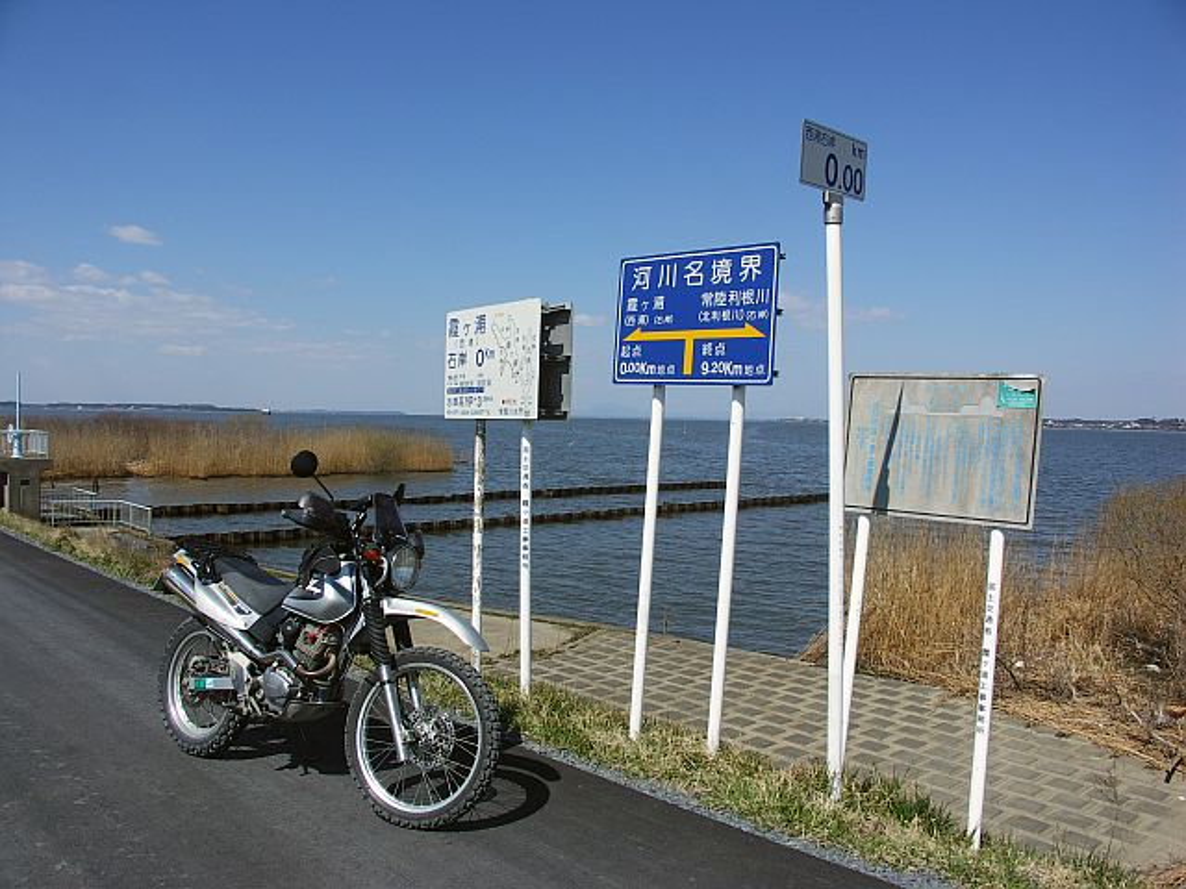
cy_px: 444
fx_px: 959
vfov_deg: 49.7
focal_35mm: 28
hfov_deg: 63.4
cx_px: 593
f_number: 6.3
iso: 50
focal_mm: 7.2
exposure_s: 1/400
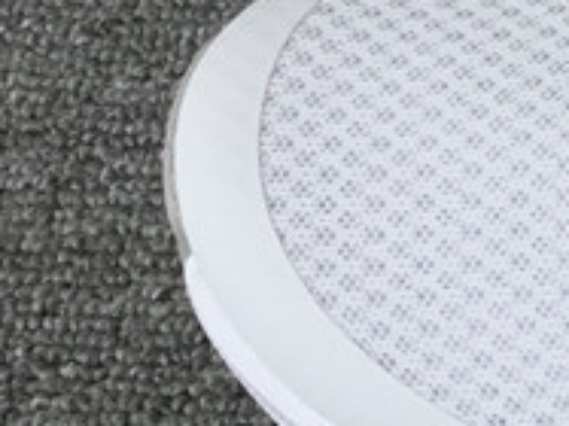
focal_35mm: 149
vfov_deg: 9.8
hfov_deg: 11.6
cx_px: 1235
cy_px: -102
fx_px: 2448
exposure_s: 1/302
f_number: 2.4
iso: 25
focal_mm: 3.3
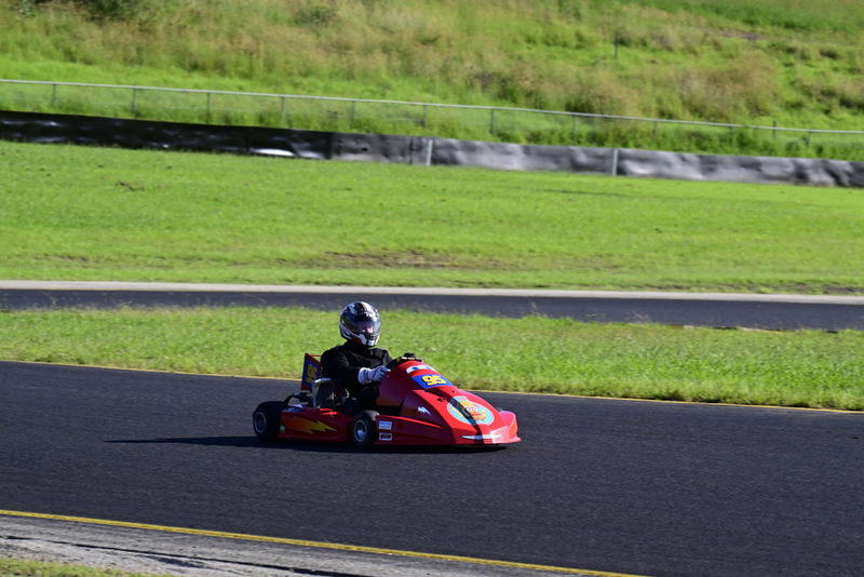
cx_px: 432
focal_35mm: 250
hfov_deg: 8.2
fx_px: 6002
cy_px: 288
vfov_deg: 5.5
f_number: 11
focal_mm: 250
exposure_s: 1/640
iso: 640
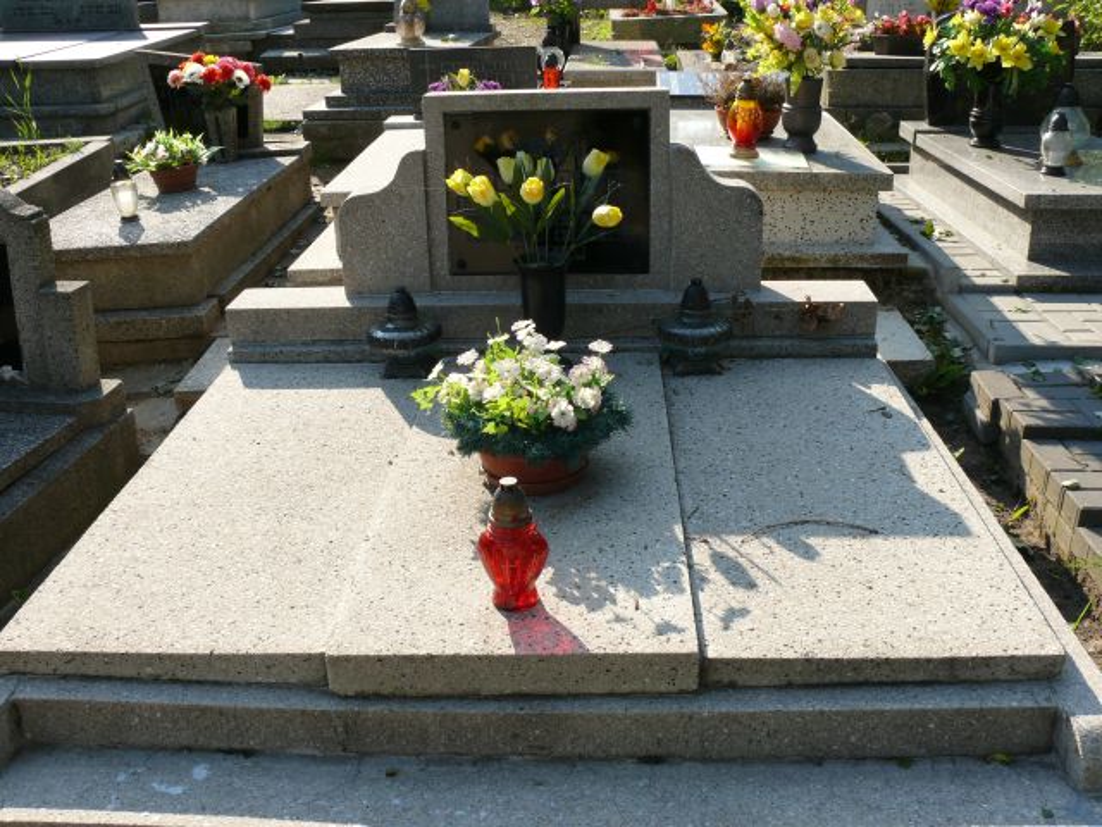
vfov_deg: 40.7
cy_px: 414
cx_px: 551
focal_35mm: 35
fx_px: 1114
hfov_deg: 52.6
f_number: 5
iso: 100
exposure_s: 1/200
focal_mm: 7.4
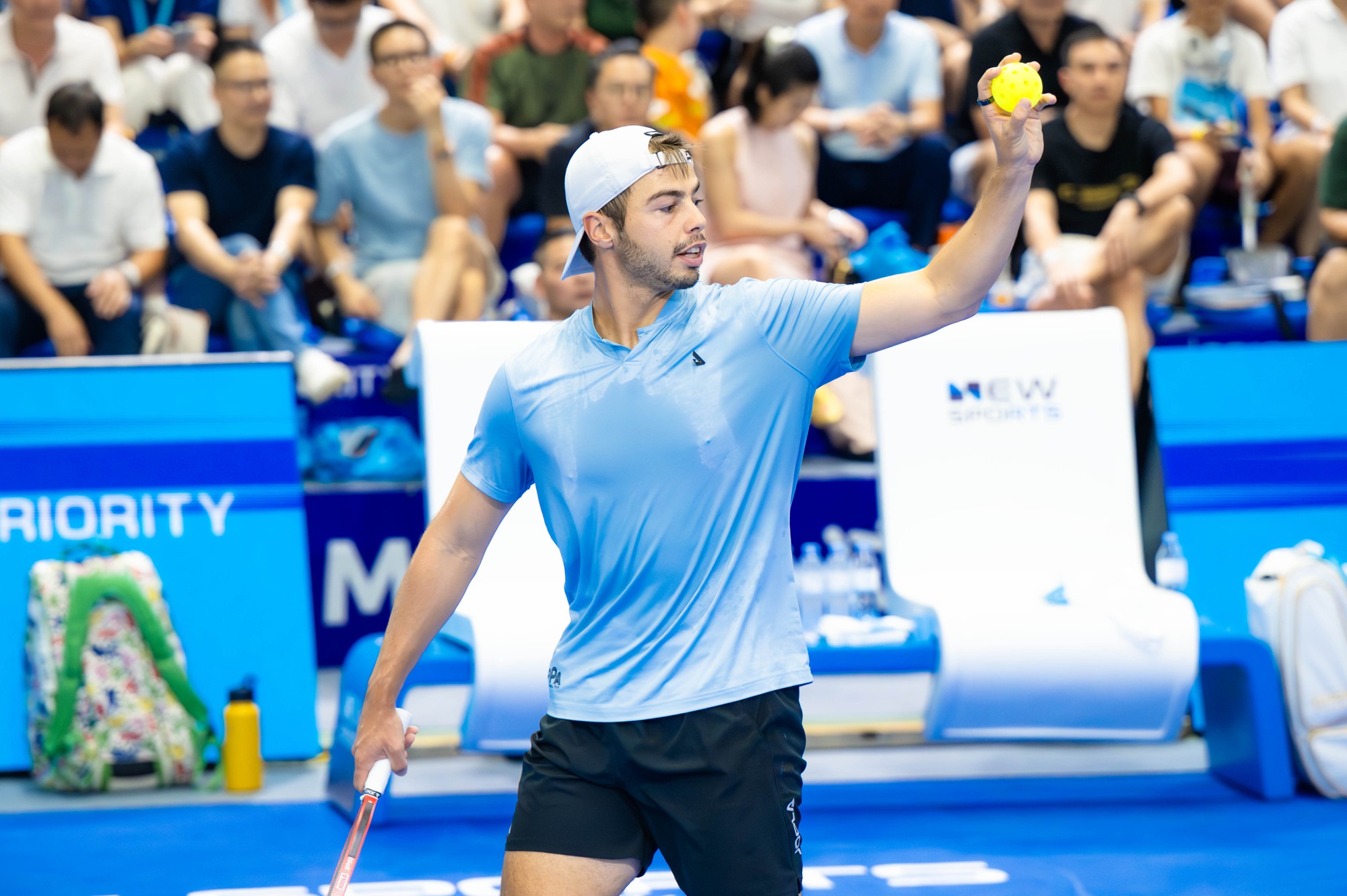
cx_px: 674
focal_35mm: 187
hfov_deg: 11.0
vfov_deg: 7.3
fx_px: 6994
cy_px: 448
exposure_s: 1/500
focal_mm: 125
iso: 5000
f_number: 3.2
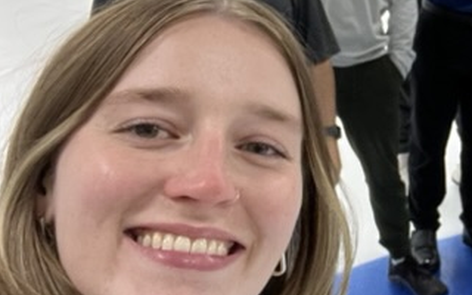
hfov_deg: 22.4
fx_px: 1003
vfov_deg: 16.7
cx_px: 683
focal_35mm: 78
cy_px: 93
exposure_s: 1/60
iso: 125
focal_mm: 2.71
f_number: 2.2
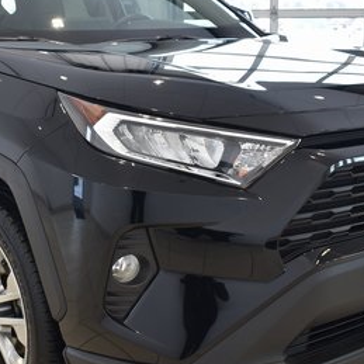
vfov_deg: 27.3
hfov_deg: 27.2
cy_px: 181
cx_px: 135
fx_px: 749
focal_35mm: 63
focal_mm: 20
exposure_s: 1/40
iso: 100
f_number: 3.8
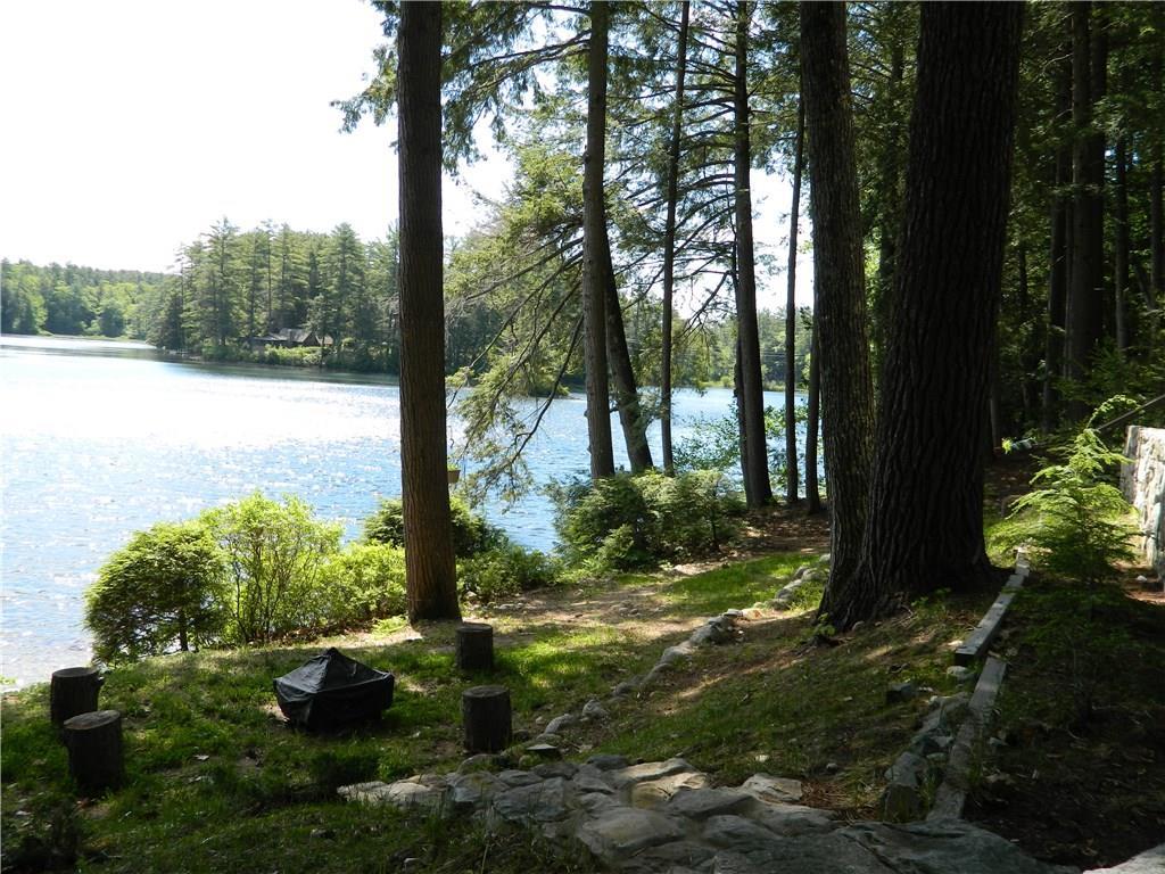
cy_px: 437
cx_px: 582
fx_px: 1178
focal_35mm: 35
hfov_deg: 52.6
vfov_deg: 40.7
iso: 80
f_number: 3.3
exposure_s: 1/250
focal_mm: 6.2
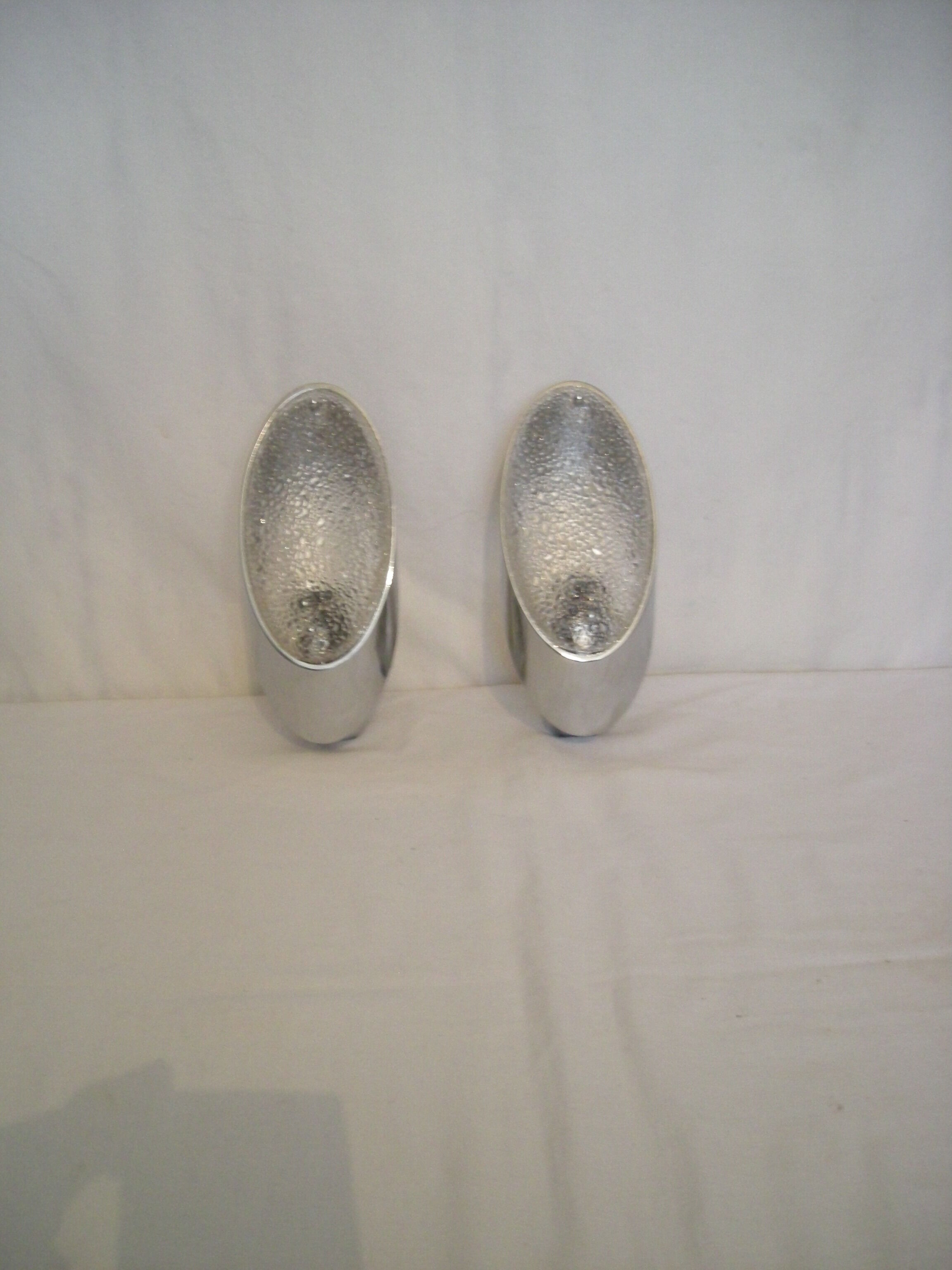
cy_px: 635
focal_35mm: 35
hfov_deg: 40.7
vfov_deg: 52.6
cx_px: 476
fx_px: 1283
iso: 400
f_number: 2.8
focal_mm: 5.7
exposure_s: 1/36.6
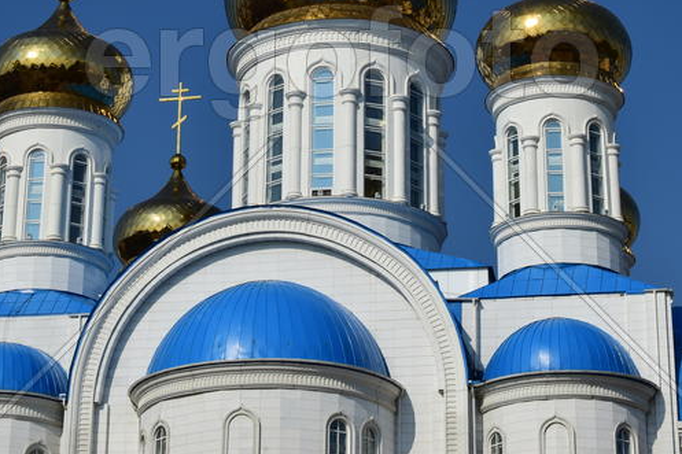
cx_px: 350
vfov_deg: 12.9
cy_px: 63
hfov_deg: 19.5
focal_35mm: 105
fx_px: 1988
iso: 100
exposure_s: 1/320
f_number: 11
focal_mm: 40
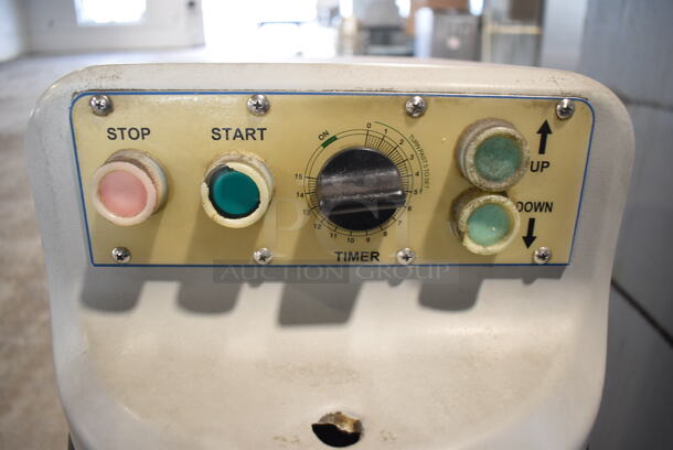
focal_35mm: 27
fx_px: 505
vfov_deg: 48.0
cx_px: 336
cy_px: 225
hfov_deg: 67.3
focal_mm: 18
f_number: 4
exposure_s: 1/60
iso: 900
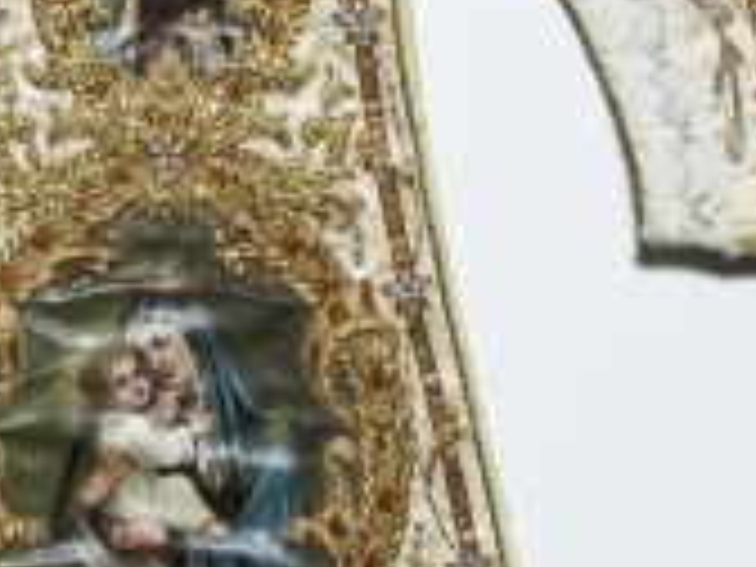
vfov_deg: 6.5
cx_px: 196
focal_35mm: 229
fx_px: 5001
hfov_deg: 8.6
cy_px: 153
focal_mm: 52
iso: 100
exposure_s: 1/50
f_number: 18
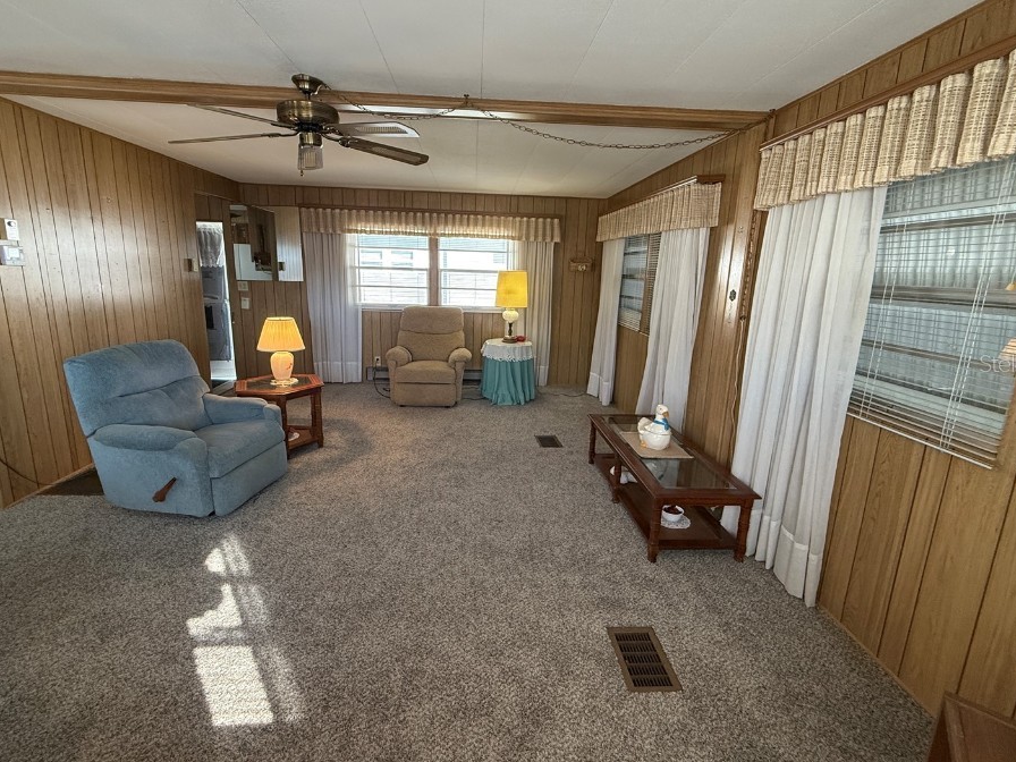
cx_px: 506
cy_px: 363
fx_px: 470
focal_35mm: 16
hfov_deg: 94.5
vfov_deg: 78.1
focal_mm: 2.22
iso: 250
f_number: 2.2
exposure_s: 1/120
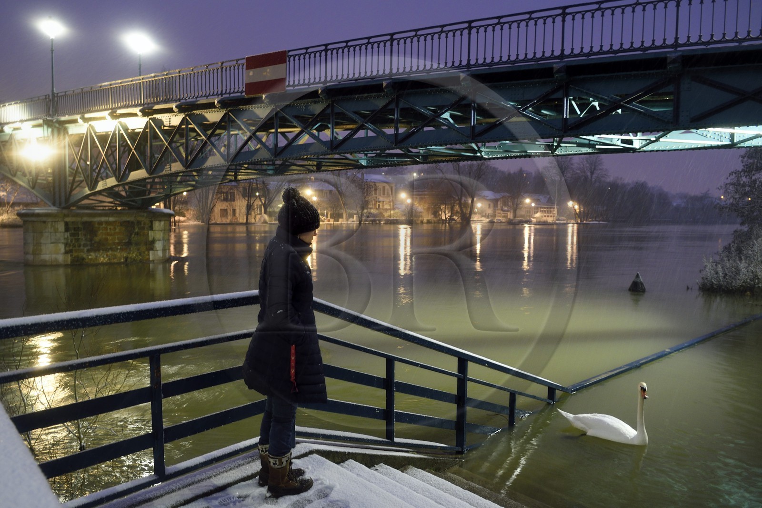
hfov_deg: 73.8
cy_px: 254
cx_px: 381
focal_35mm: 24
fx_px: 508
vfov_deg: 53.1
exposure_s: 1/5
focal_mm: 24
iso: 800
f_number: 4
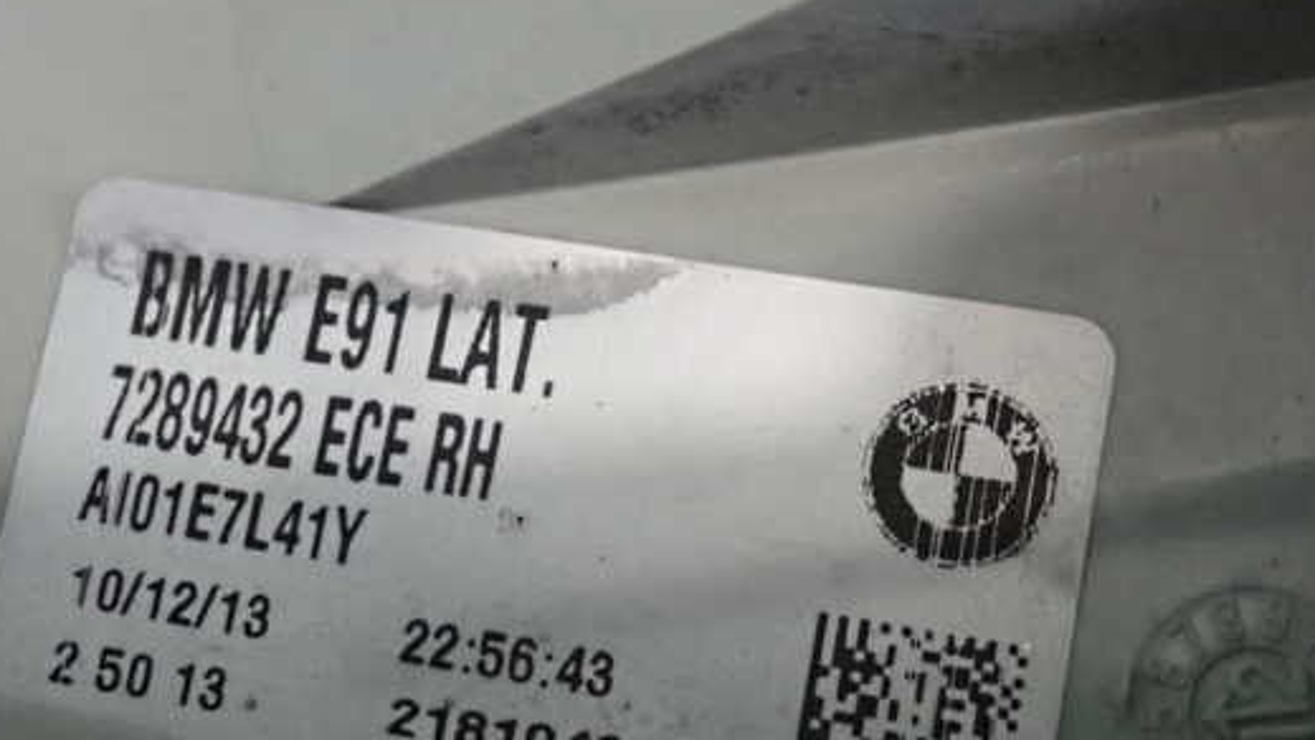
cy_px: 479
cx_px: 562
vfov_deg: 16.5
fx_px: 2546
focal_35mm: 73
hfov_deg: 28.9
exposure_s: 1/200
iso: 3200
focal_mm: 10.35
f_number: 3.5
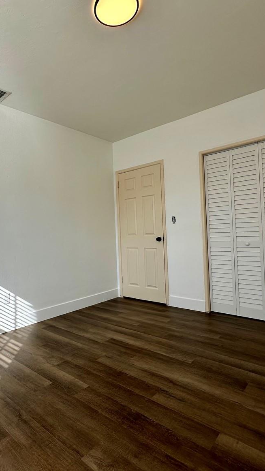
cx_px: 88
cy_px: 230
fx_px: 262
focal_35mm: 21
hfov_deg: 52.6
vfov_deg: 83.8
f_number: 2.2
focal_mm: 2.22
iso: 40
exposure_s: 1/248
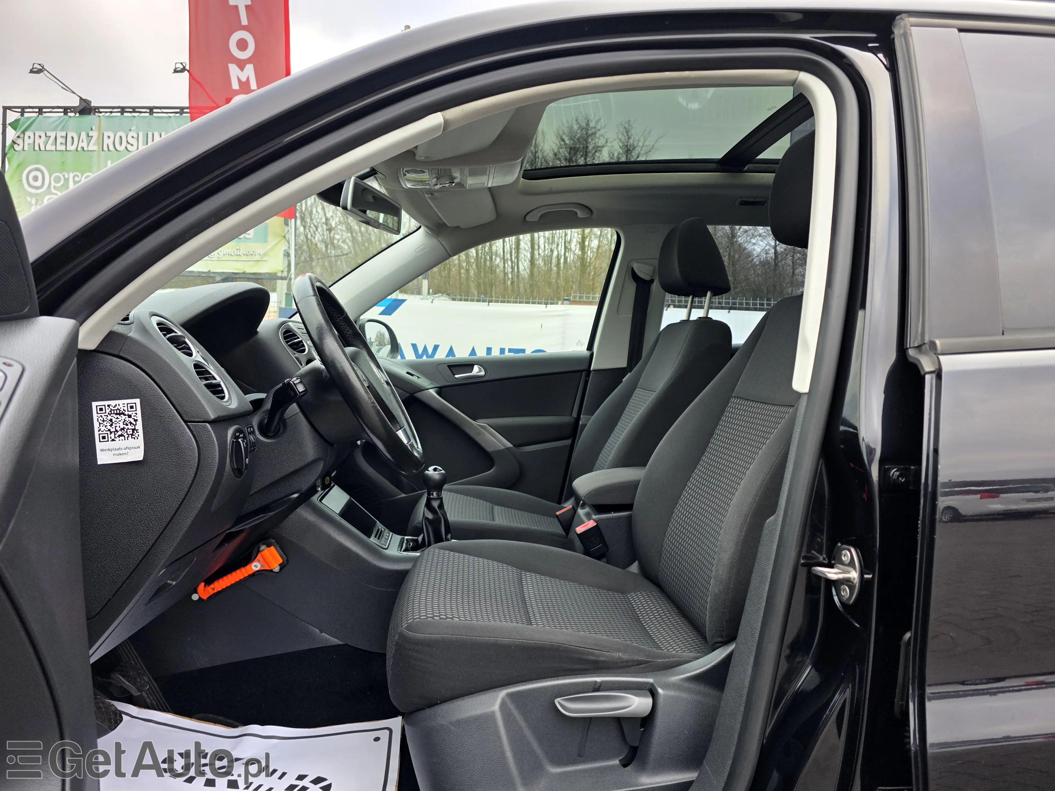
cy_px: 396
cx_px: 528
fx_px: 701
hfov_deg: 73.9
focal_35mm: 23
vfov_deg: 58.9
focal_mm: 6.3
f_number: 1.7
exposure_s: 1/180
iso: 80
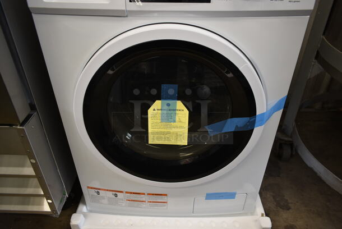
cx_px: 171
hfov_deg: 67.3
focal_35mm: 27
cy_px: 114
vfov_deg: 48.0
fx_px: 257
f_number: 3.5
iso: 280
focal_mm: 18
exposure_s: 1/30
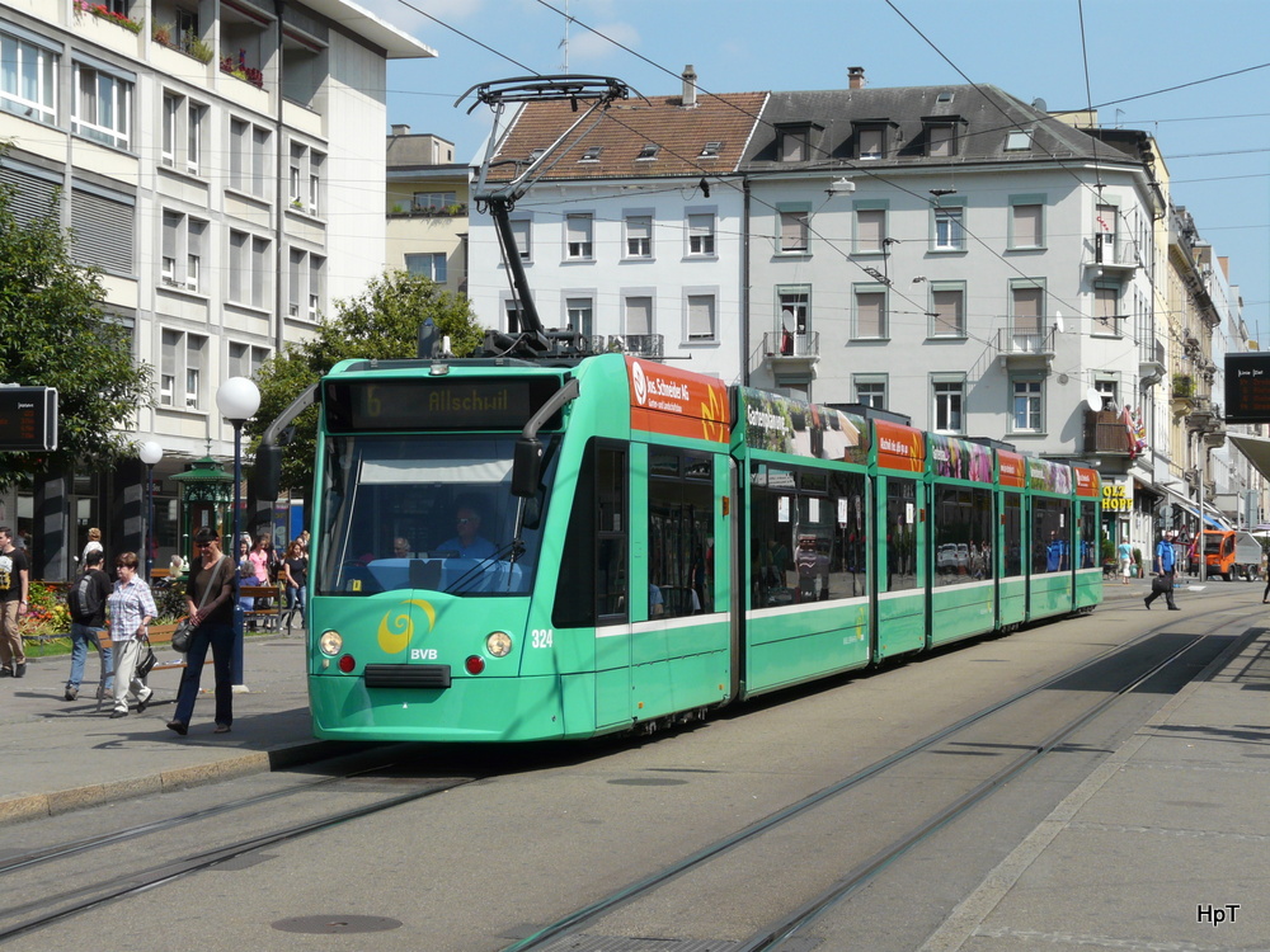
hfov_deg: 27.4
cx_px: 635
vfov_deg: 20.7
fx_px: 2605
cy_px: 476
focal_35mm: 71
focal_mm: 11.7
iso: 100
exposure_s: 1/500
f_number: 5.6
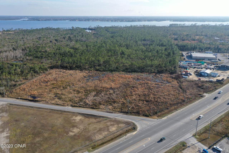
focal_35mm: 28
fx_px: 178
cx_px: 114
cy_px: 76
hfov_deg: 65.5
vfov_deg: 46.4
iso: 100
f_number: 5.6
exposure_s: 1/320
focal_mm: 10.26
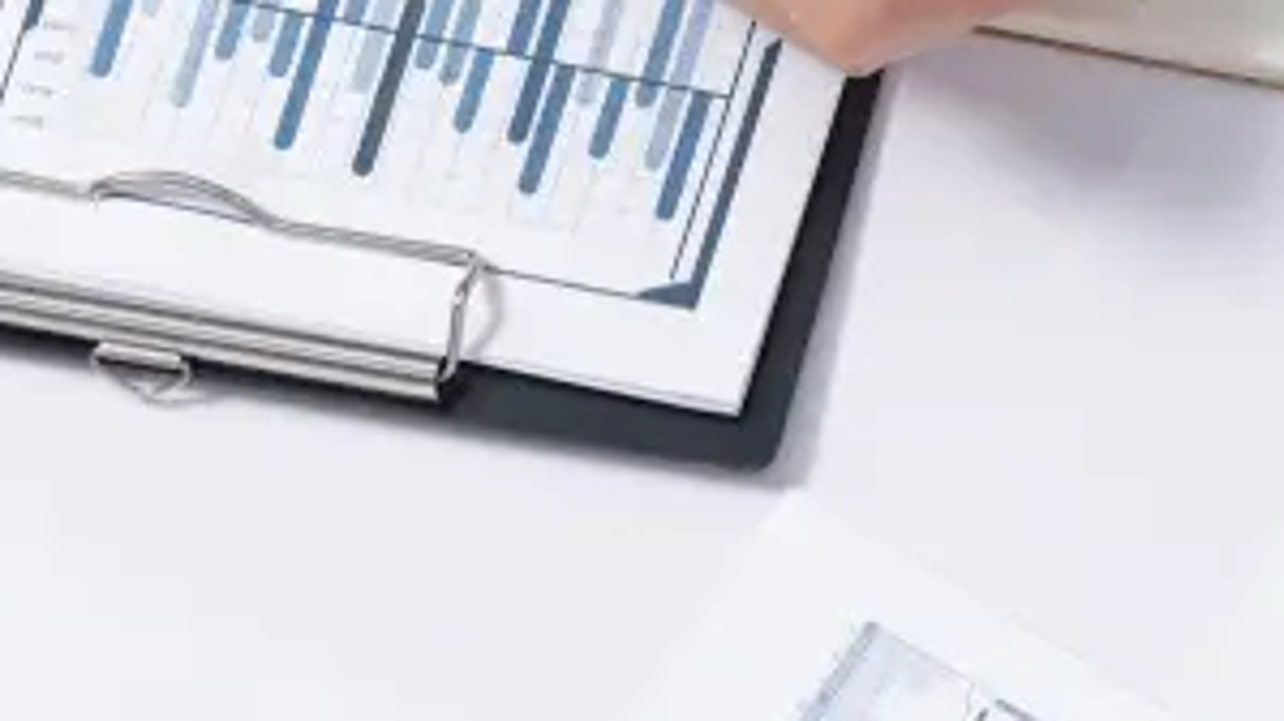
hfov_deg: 3.1
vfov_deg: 1.8
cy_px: -290
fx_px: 23486
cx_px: 1237
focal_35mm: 690
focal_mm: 197
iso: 800
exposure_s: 1/200
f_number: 4
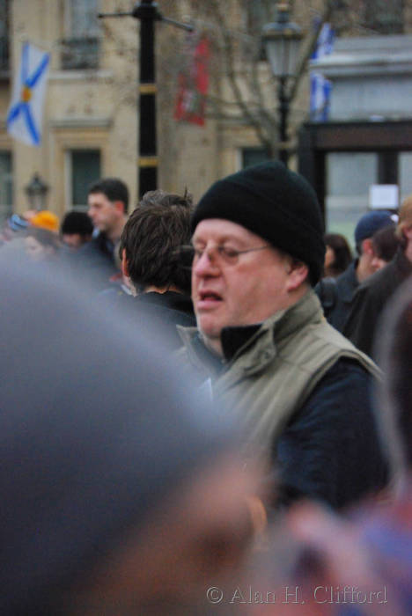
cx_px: 206
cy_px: 308
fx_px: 3084
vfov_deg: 11.4
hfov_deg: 7.6
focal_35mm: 180
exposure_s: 1/400
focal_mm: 120
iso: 1600
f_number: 5.3
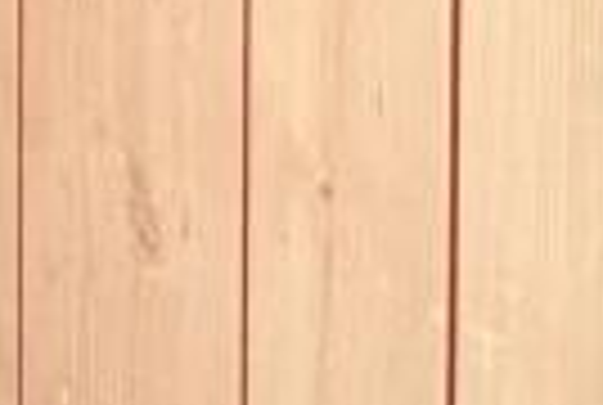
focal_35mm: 111
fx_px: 1863
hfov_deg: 11.9
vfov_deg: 11.0
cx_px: -1089
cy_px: -459
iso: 40
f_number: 2.2
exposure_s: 1/244
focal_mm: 2.22
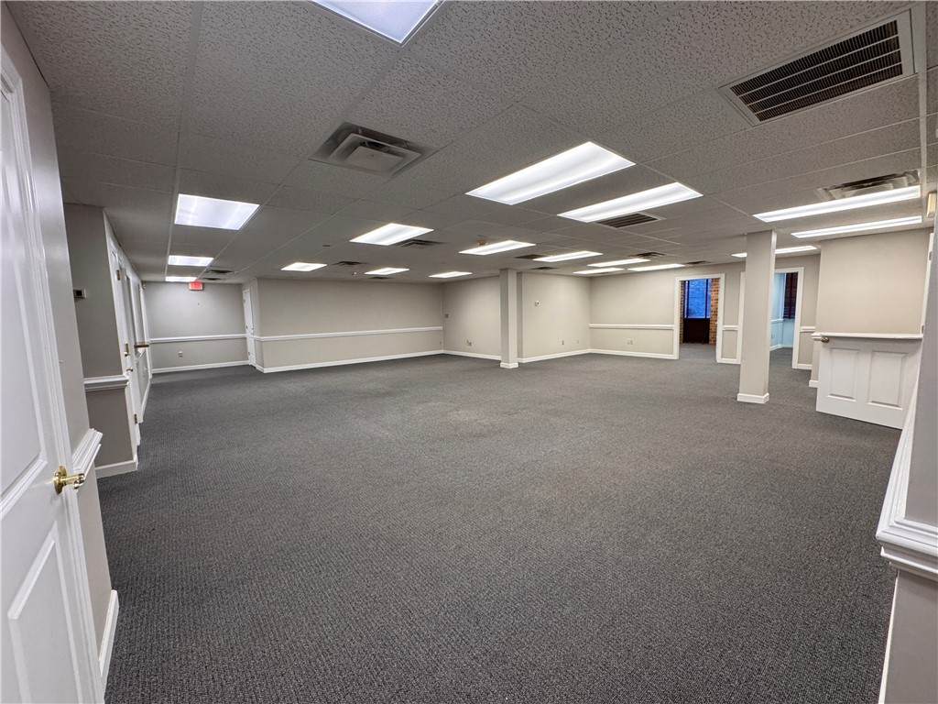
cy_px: 352
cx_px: 469
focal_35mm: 14
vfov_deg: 85.7
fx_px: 379
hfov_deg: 102.1
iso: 320
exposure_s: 1/120
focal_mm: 2.22
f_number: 2.2
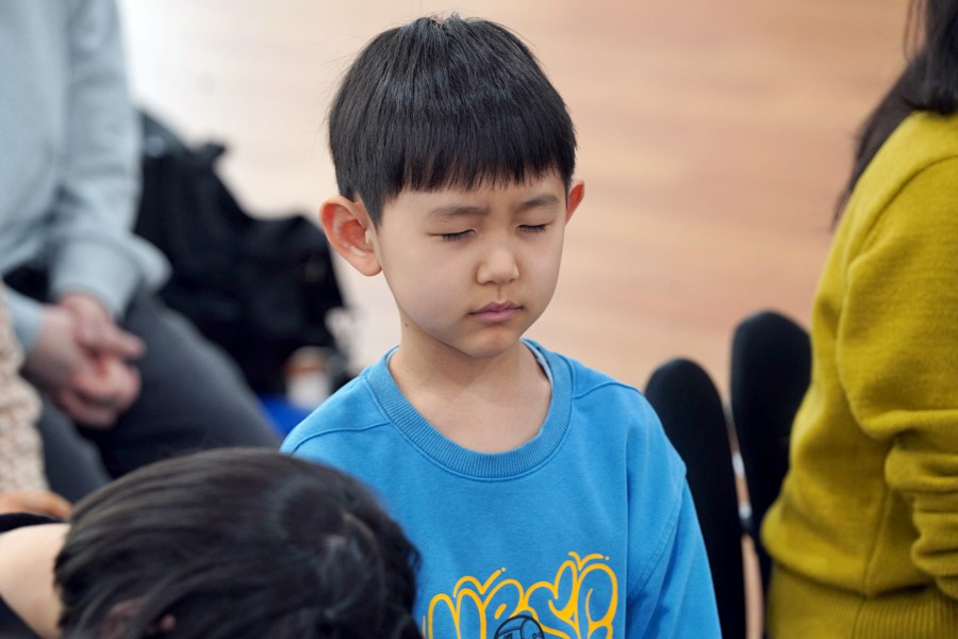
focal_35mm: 154
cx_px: 479
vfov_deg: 8.9
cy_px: 320
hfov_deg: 13.3
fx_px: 4098
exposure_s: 1/160
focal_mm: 154
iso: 2000
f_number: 4
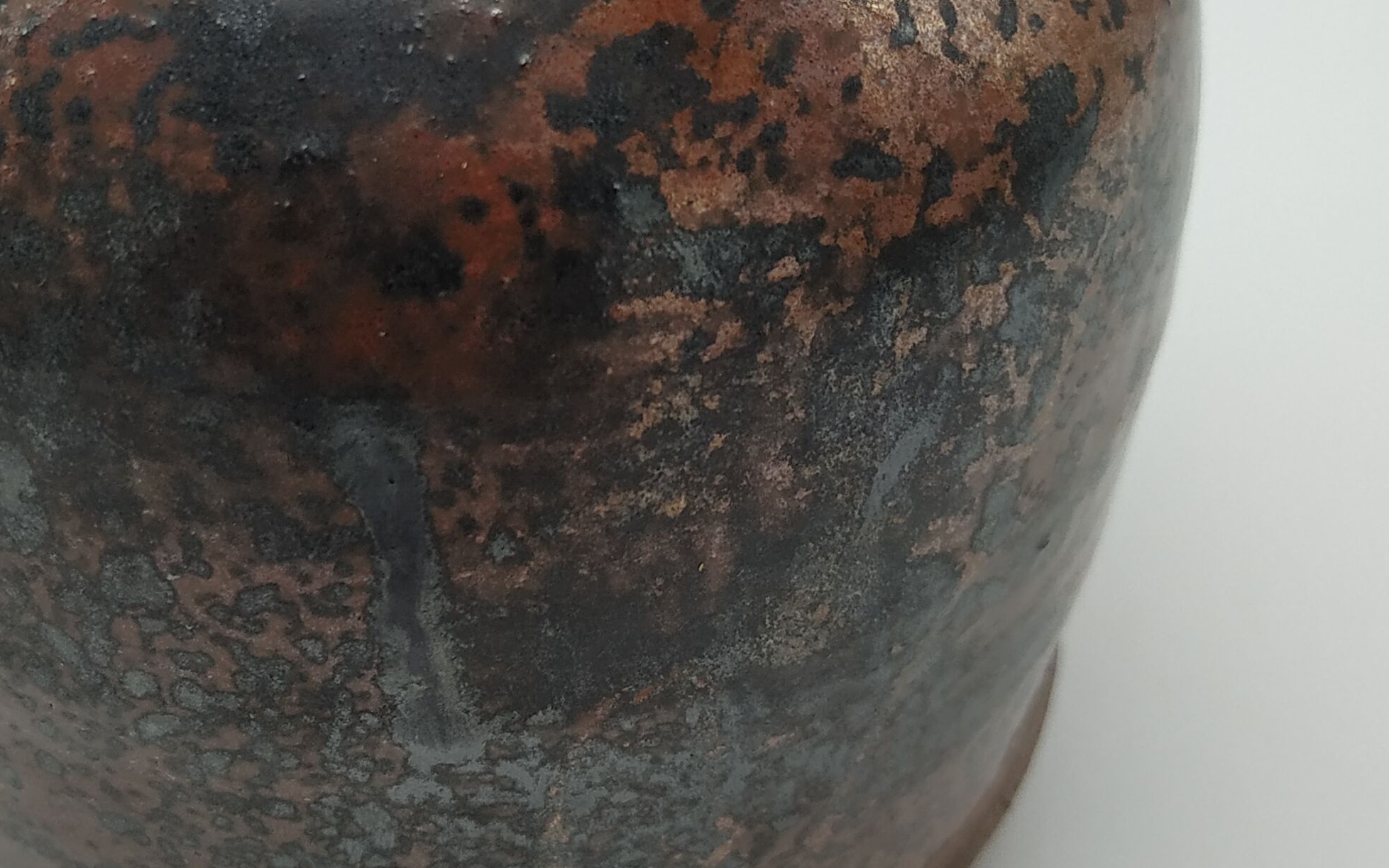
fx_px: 1968
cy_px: 243
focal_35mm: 52
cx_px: 535
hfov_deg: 38.7
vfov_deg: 24.7
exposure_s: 1/336
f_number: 1.9
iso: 100
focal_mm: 3.94
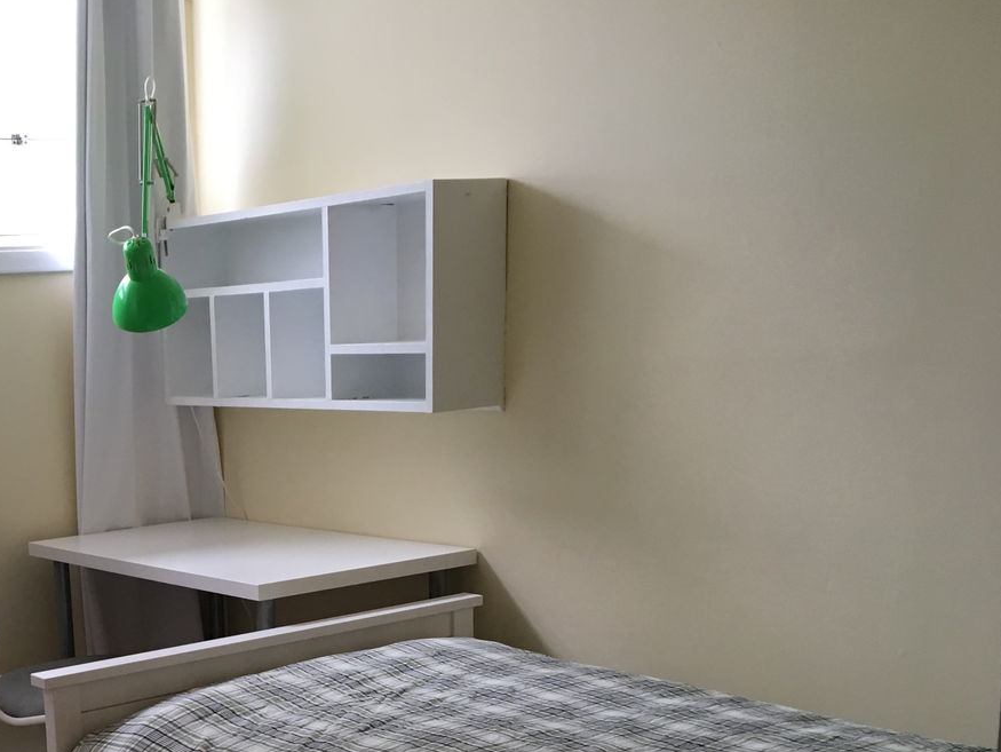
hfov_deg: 34.2
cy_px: 682
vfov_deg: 26.6
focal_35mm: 53
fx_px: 1533
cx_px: 103
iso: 80
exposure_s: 1/30
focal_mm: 4.15
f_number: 2.2
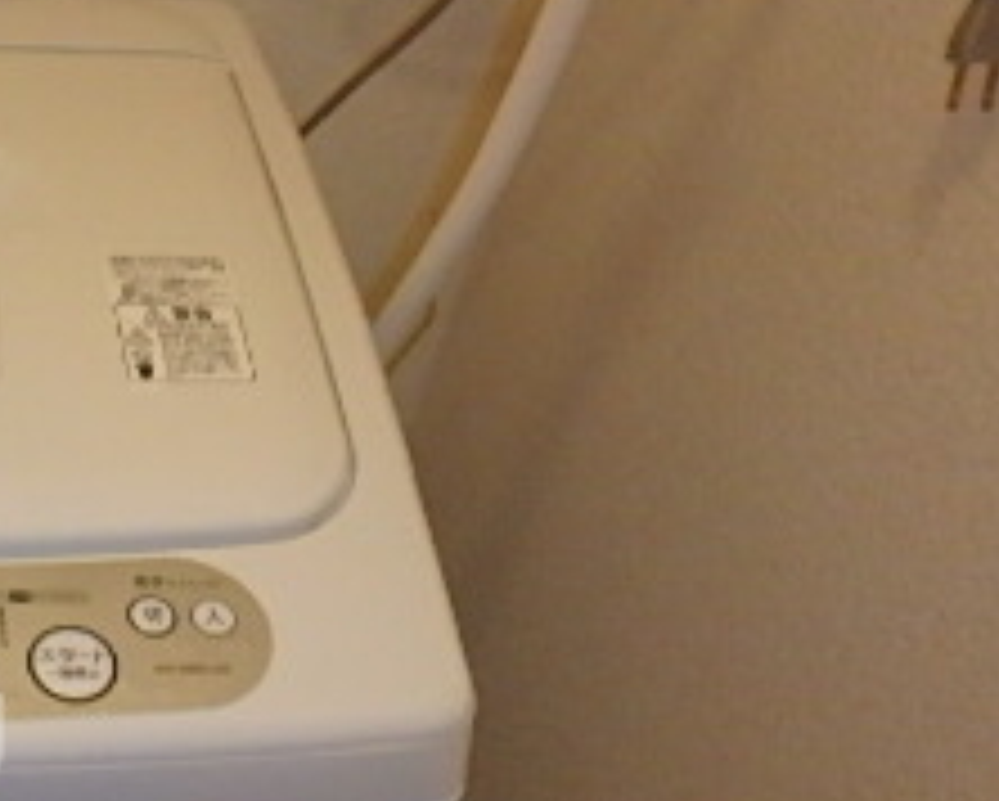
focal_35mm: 59
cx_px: -279
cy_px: 724
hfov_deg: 27.1
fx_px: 1746
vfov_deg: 25.0
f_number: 3.5
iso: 400
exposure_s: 1/30
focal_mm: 3.7
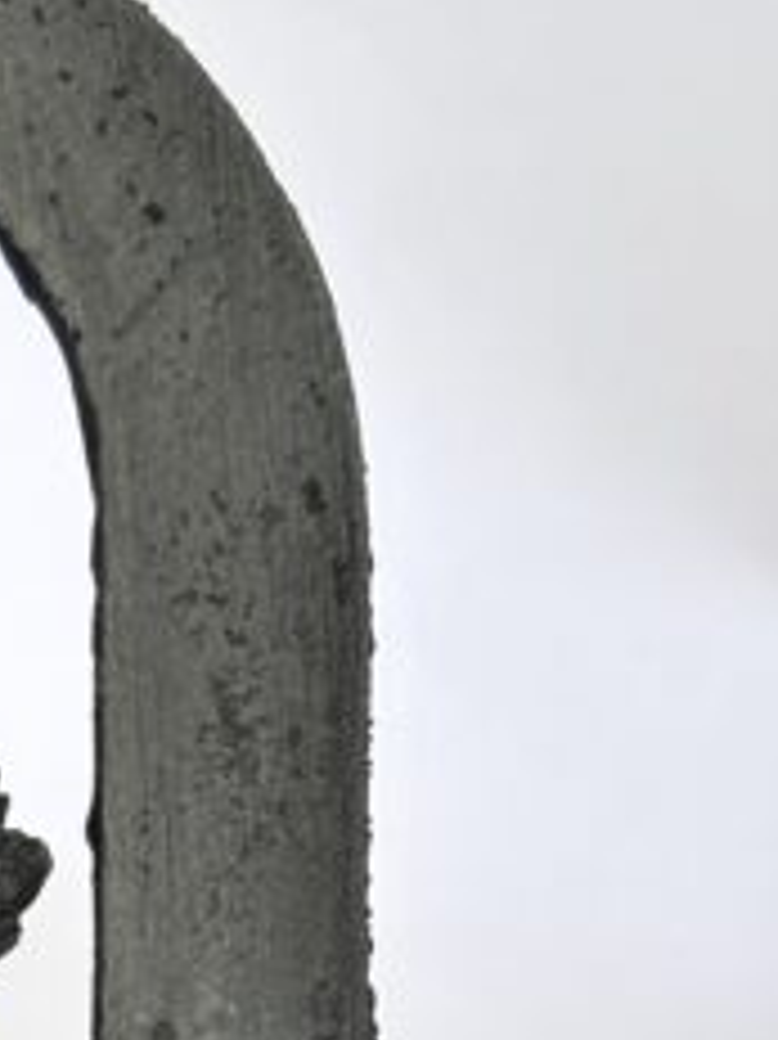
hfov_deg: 8.0
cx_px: -508
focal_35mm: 180
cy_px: 1427
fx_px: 5399
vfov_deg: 10.7
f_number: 1.6
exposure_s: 1/64
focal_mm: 5.96
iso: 50
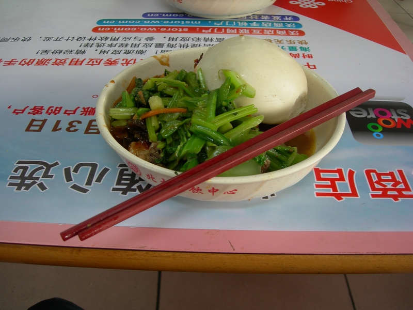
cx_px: 206
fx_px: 453
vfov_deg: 37.7
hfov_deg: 49.0
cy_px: 155
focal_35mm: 38
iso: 50
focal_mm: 7.8
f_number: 2.8
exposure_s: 1/7.6
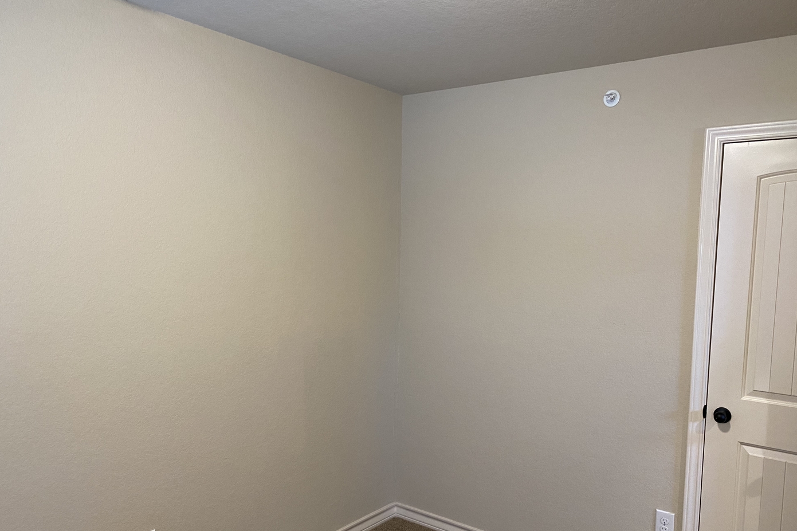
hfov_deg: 65.5
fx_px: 620
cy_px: 298
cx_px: 403
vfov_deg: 46.3
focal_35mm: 28
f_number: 1.8
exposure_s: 1/60
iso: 200
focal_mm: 4.25
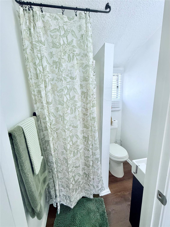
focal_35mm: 14
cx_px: 85
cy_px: 114
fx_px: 92
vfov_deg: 102.1
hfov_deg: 85.7
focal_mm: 2.22
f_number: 2.2
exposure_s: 1/120
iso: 200
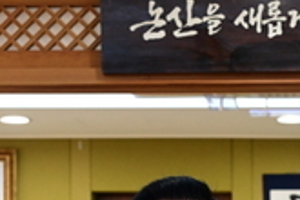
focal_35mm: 141
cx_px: 289
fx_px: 1175
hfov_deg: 14.4
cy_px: 306
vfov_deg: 9.4
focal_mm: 37
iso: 1000
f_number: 4
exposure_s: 1/160
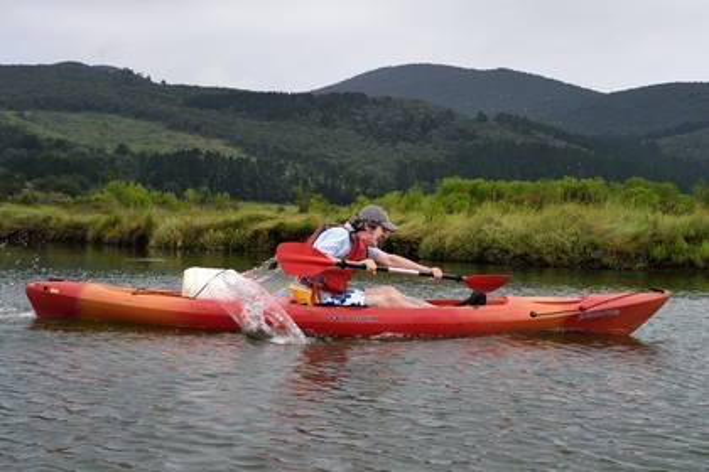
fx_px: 1024
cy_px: 236
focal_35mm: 52
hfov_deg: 38.2
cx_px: 354
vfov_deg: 26.0
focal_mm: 52
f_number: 10
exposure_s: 1/320
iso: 200
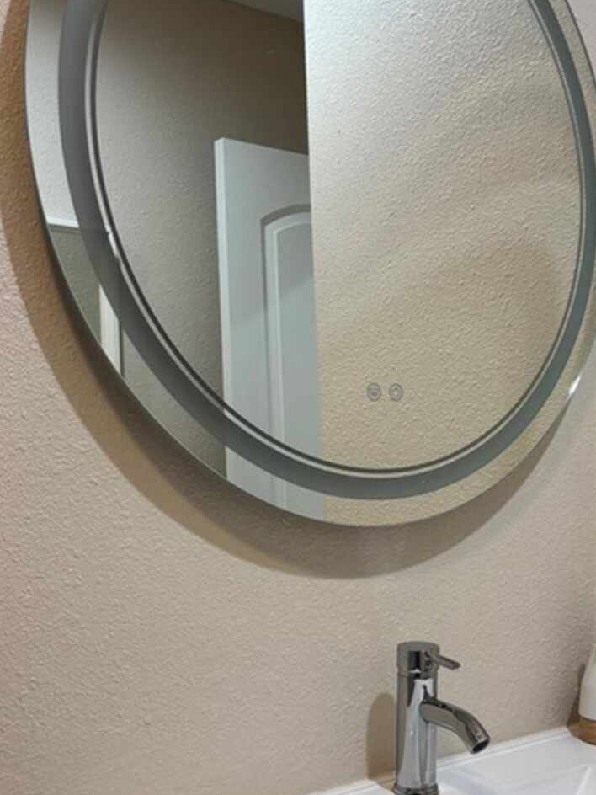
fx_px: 1079
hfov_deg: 30.6
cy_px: 507
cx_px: 404
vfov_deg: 40.1
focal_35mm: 47
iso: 125
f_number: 1.6
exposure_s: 1/120
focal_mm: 5.96
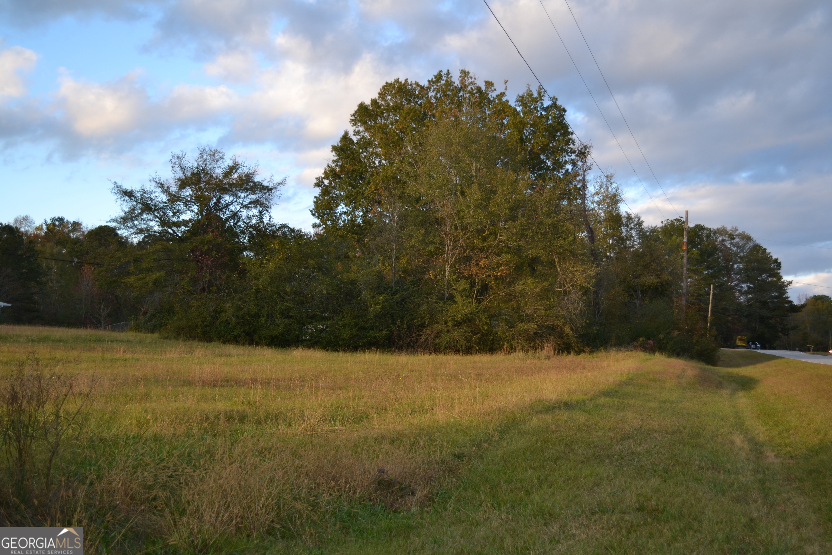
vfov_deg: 29.9
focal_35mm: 45
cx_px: 416
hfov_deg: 43.6
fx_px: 1040
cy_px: 278
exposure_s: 1/125
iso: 125
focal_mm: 30
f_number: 4.5
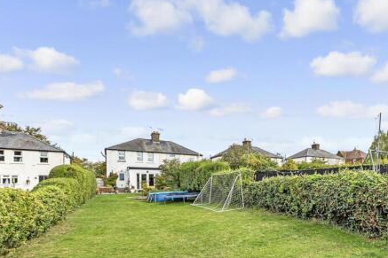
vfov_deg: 58.8
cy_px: 158
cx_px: 287
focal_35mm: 21
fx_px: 226
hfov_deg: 75.8
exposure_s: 1/800
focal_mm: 14
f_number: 7.1
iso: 400
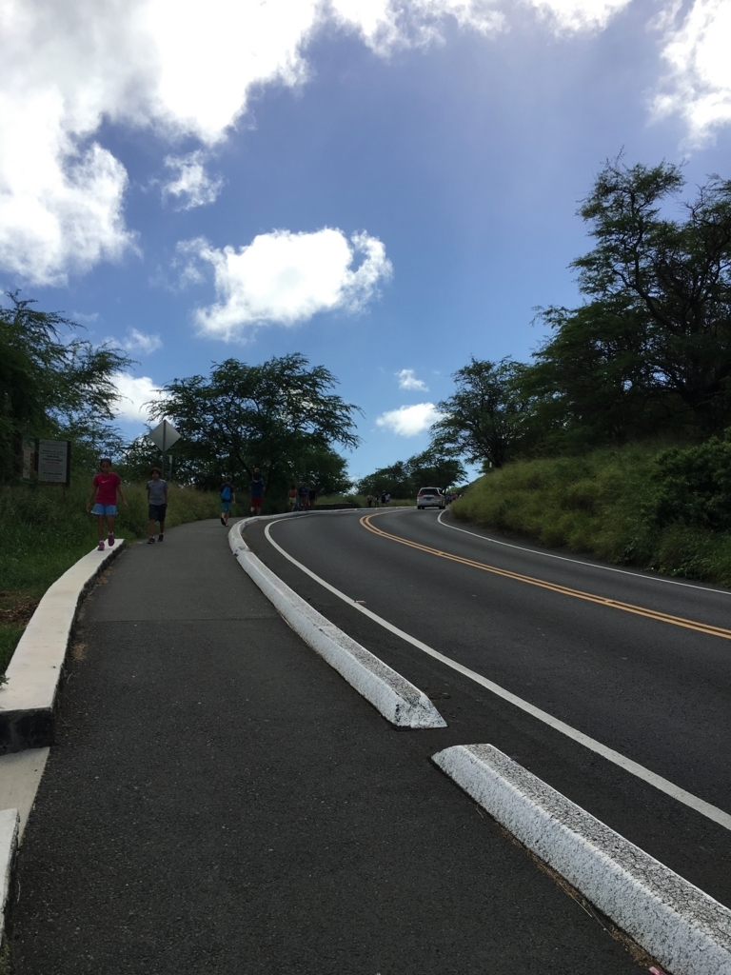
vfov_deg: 61.7
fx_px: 817
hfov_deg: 48.2
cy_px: 488
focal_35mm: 29
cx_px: 366
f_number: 2.2
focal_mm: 4.15
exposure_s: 1/2404
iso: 25
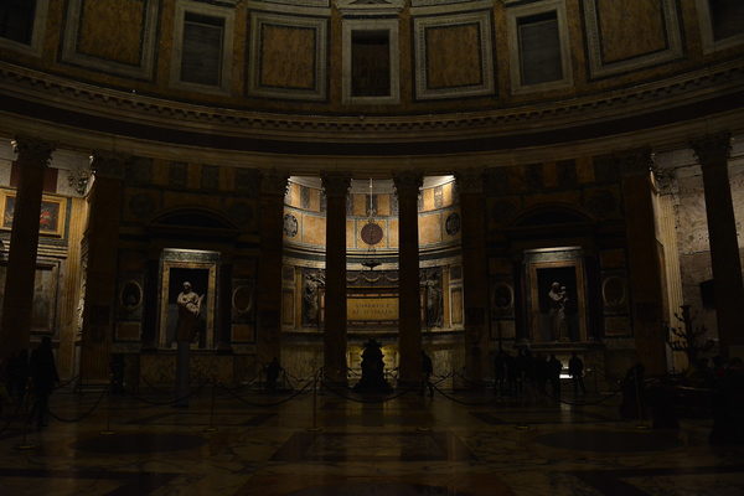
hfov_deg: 67.4
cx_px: 372
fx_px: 558
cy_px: 248
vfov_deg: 47.9
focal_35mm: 27
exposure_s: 1/25
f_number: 5
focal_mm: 18
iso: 1250
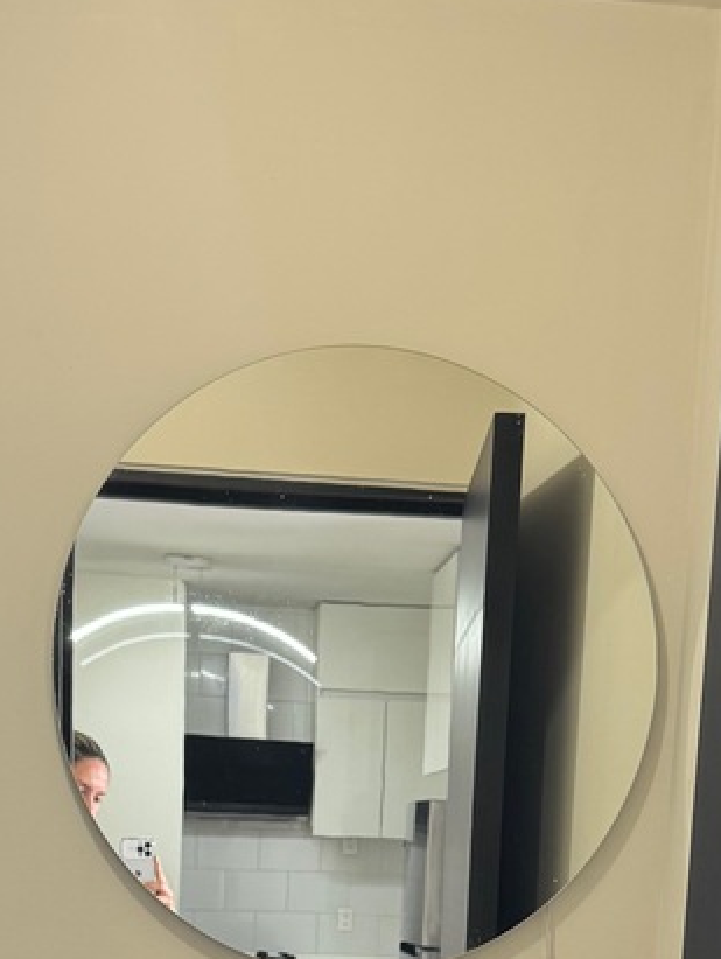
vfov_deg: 25.2
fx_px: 1941
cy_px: 1132
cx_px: 320
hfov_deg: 21.0
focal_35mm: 70
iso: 125
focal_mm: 6.76
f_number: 1.78
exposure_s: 1/60
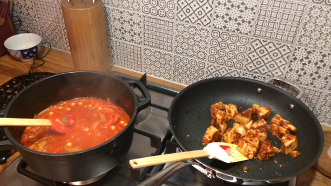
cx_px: 159
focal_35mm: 33
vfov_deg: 35.6
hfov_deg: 59.5
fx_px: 290
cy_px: 104
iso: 320
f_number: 2.2
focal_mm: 4.15
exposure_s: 1/20
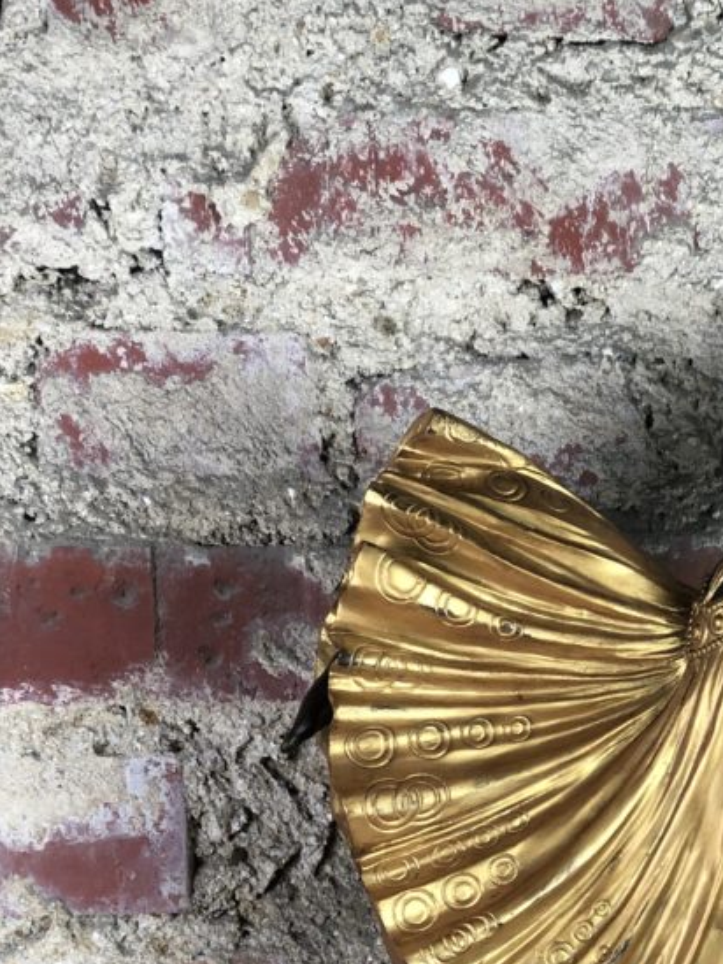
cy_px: 885
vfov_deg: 19.8
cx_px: 672
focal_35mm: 97
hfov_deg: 15.1
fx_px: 2700
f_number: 2.4
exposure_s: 1/50
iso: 40
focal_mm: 6
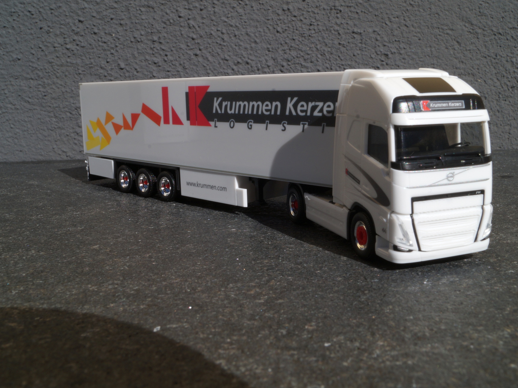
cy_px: 190
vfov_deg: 35.9
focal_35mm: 40
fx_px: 598
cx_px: 281
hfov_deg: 46.8
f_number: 22
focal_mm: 24
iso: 100
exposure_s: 1/60
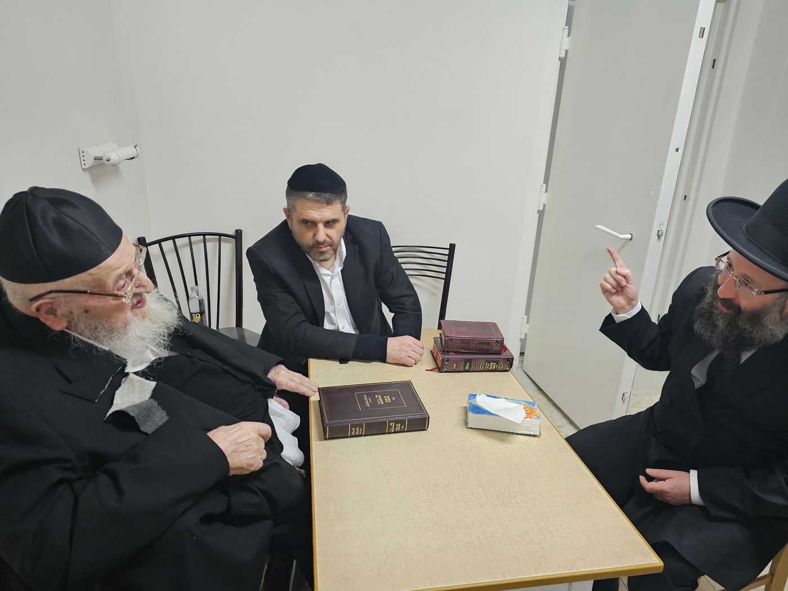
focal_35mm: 23
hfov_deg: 73.9
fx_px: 524
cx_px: 394
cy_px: 296
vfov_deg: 58.9
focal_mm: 6.3
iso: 1000
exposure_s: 1/100
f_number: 1.7
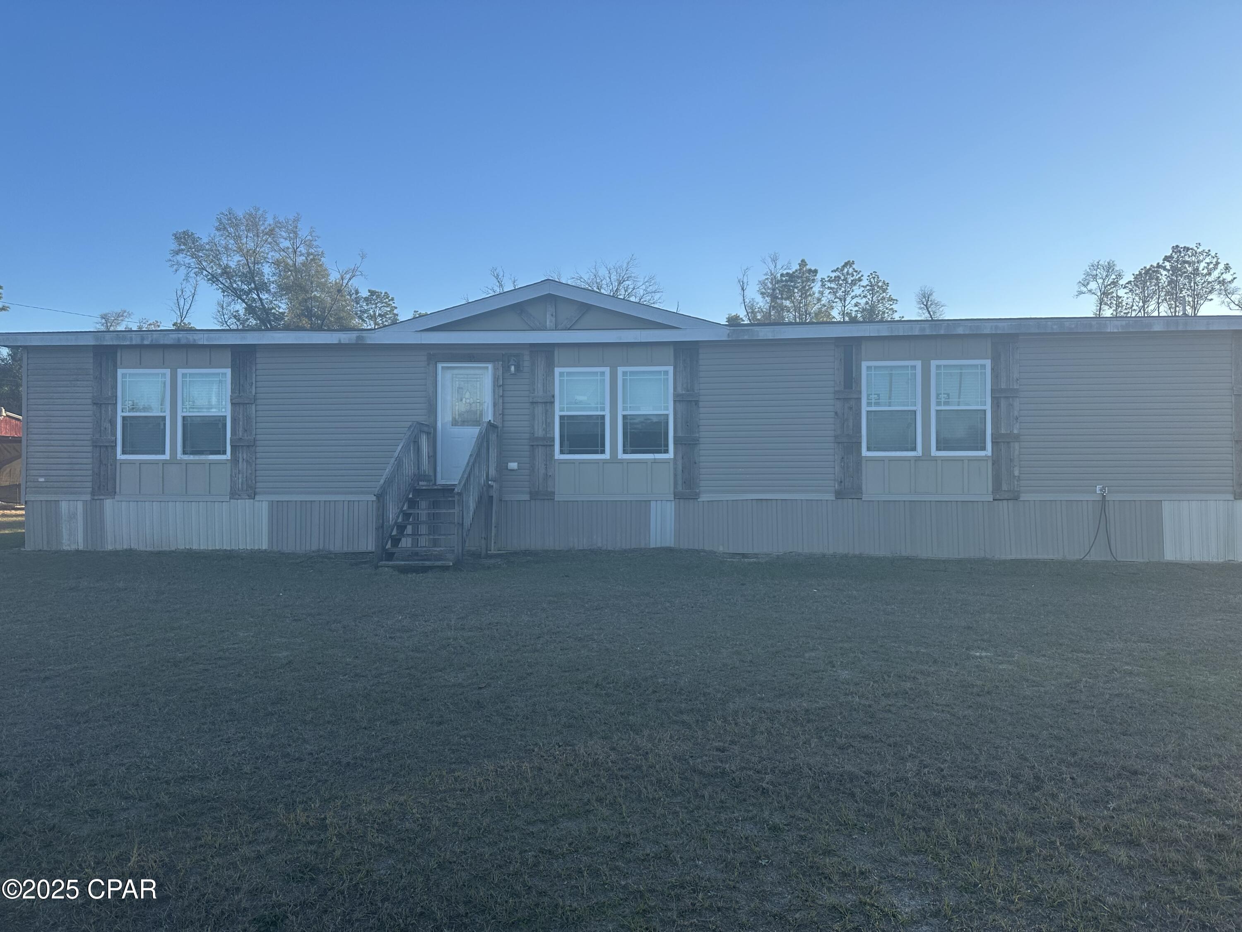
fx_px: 861
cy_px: 466
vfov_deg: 56.8
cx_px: 621
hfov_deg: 71.6
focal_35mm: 24
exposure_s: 1/1587
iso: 80
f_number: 1.78
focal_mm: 6.86
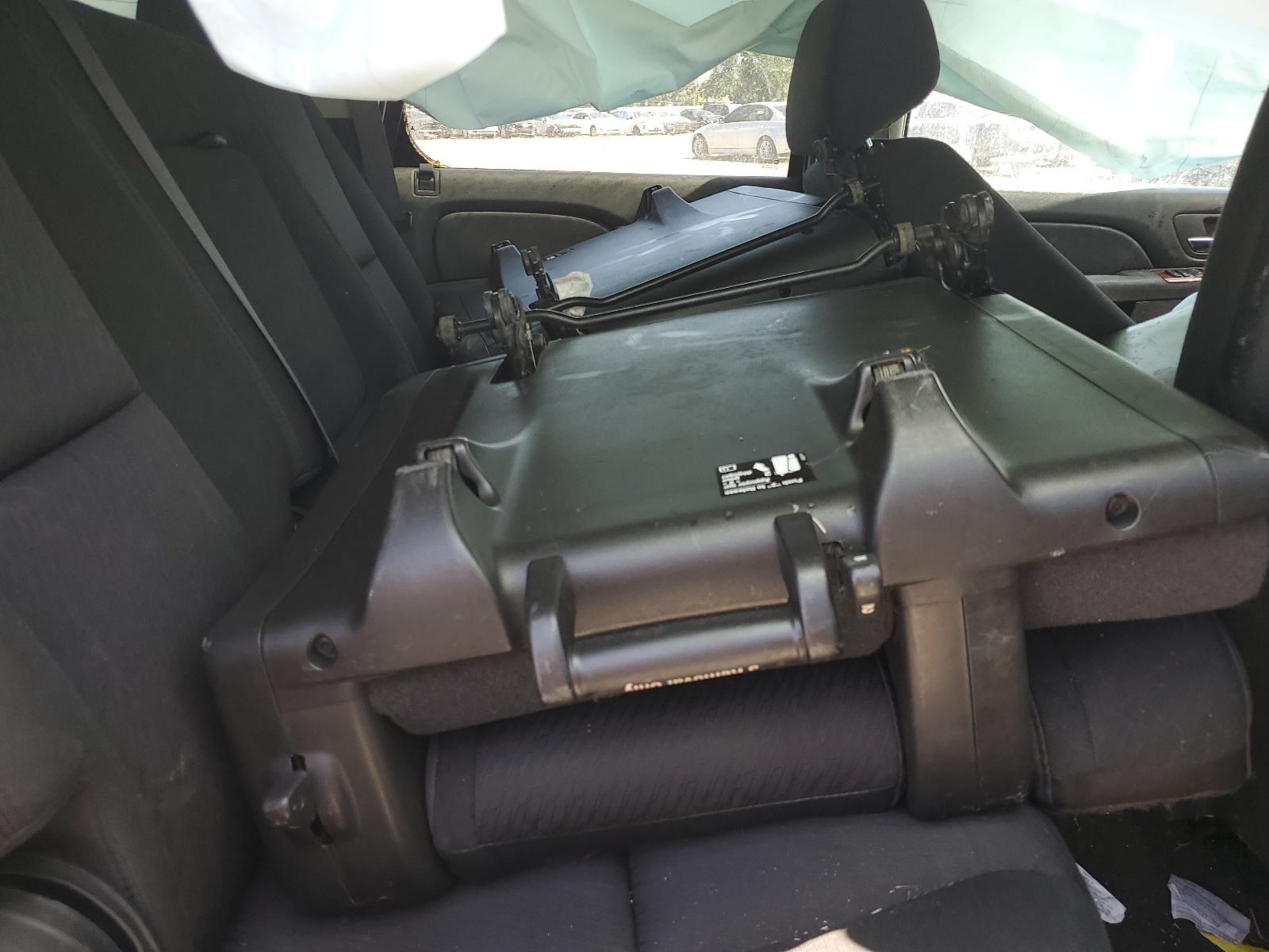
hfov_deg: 67.3
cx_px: 634
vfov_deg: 53.1
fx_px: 953
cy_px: 476
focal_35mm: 26
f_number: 1.5
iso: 52
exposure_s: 1/120
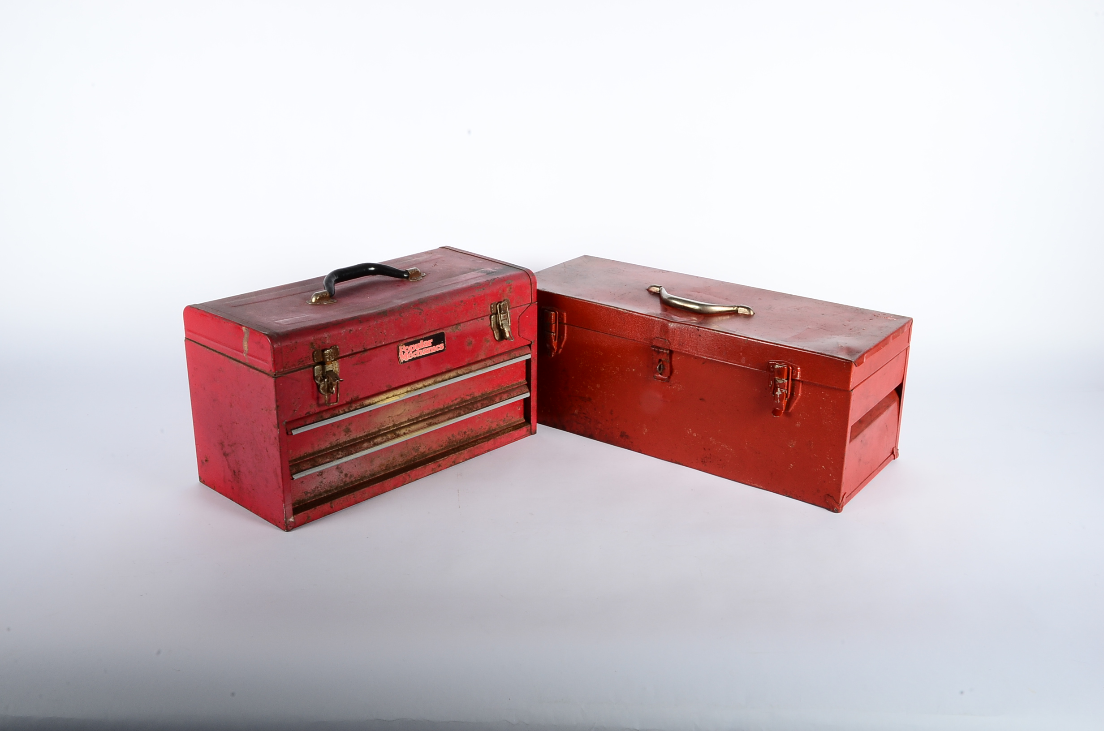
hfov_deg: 49.6
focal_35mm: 39
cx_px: 552
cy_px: 366
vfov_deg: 34.1
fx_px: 1194
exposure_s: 1/200
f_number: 22
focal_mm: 26
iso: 200
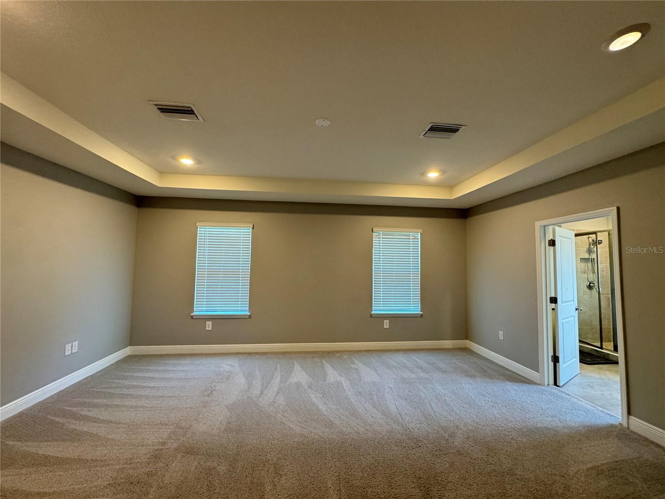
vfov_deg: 85.7
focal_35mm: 14
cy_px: 250
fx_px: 269
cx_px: 332
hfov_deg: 102.1
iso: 250
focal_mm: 2.22
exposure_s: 1/60
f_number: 2.2
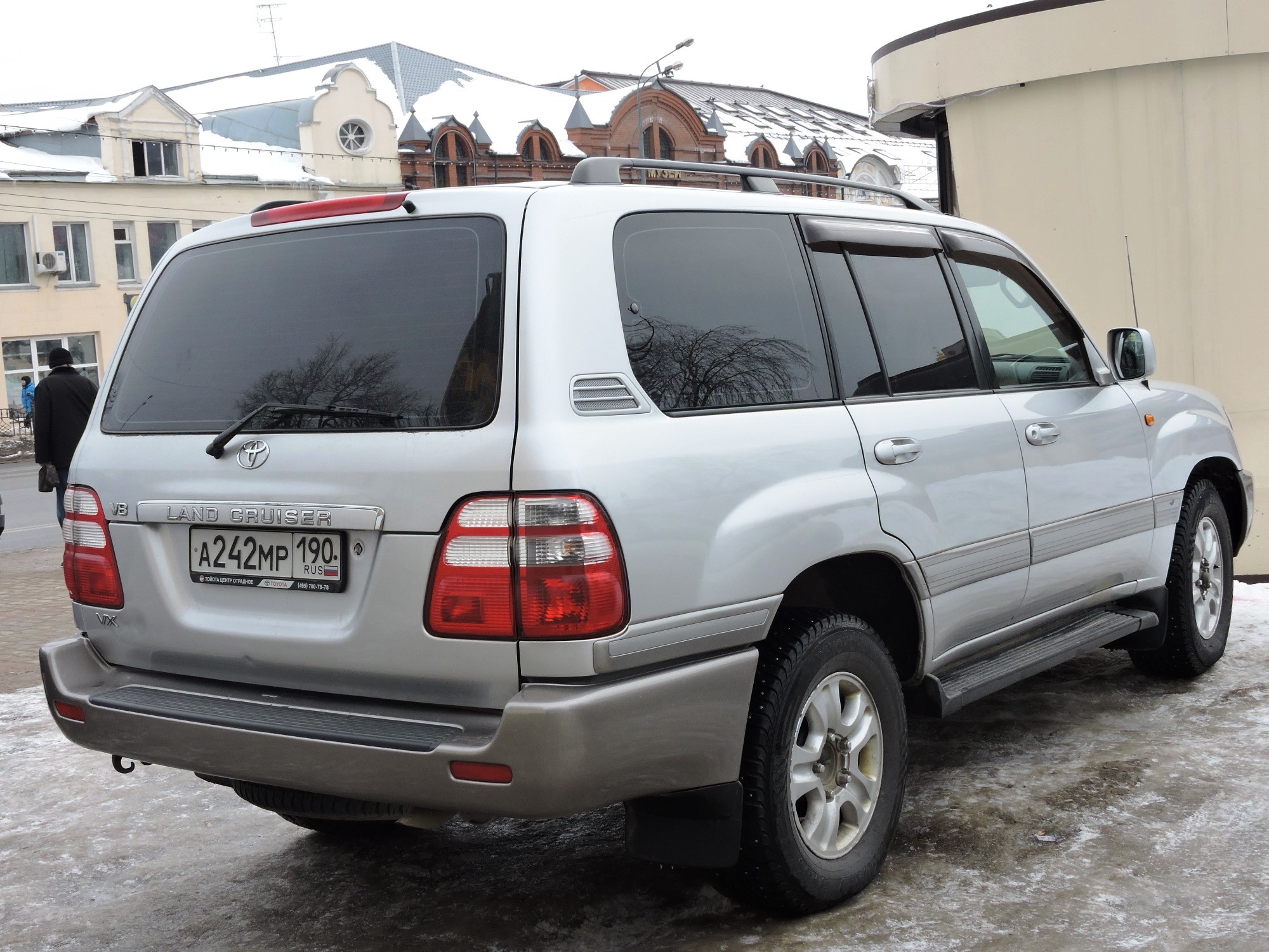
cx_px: 634
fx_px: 1650
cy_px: 476
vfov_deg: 32.2
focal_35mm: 45
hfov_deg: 42.1
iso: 100
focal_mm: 8.1
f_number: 4
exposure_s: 1/320
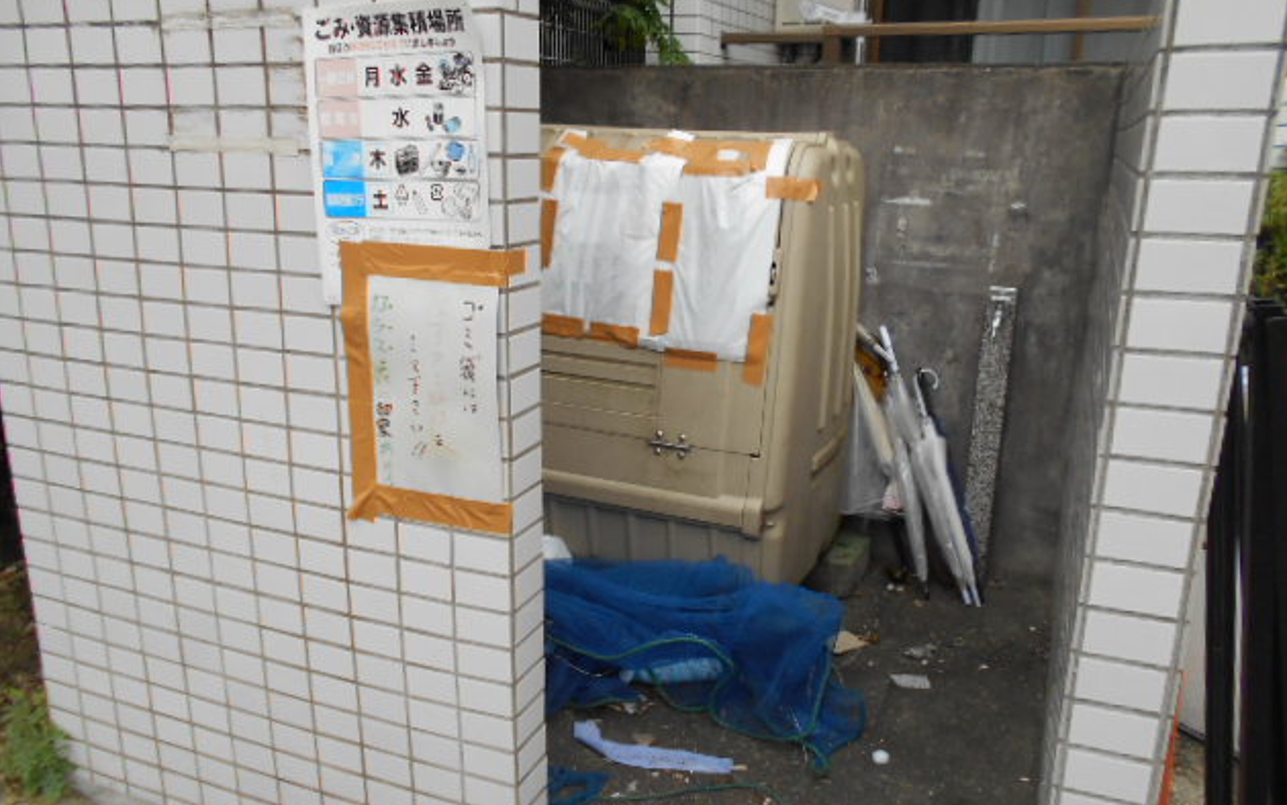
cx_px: 652
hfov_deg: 66.5
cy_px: 427
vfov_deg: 44.5
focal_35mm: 28
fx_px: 982
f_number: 3.2
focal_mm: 4.6
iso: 180
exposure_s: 1/250
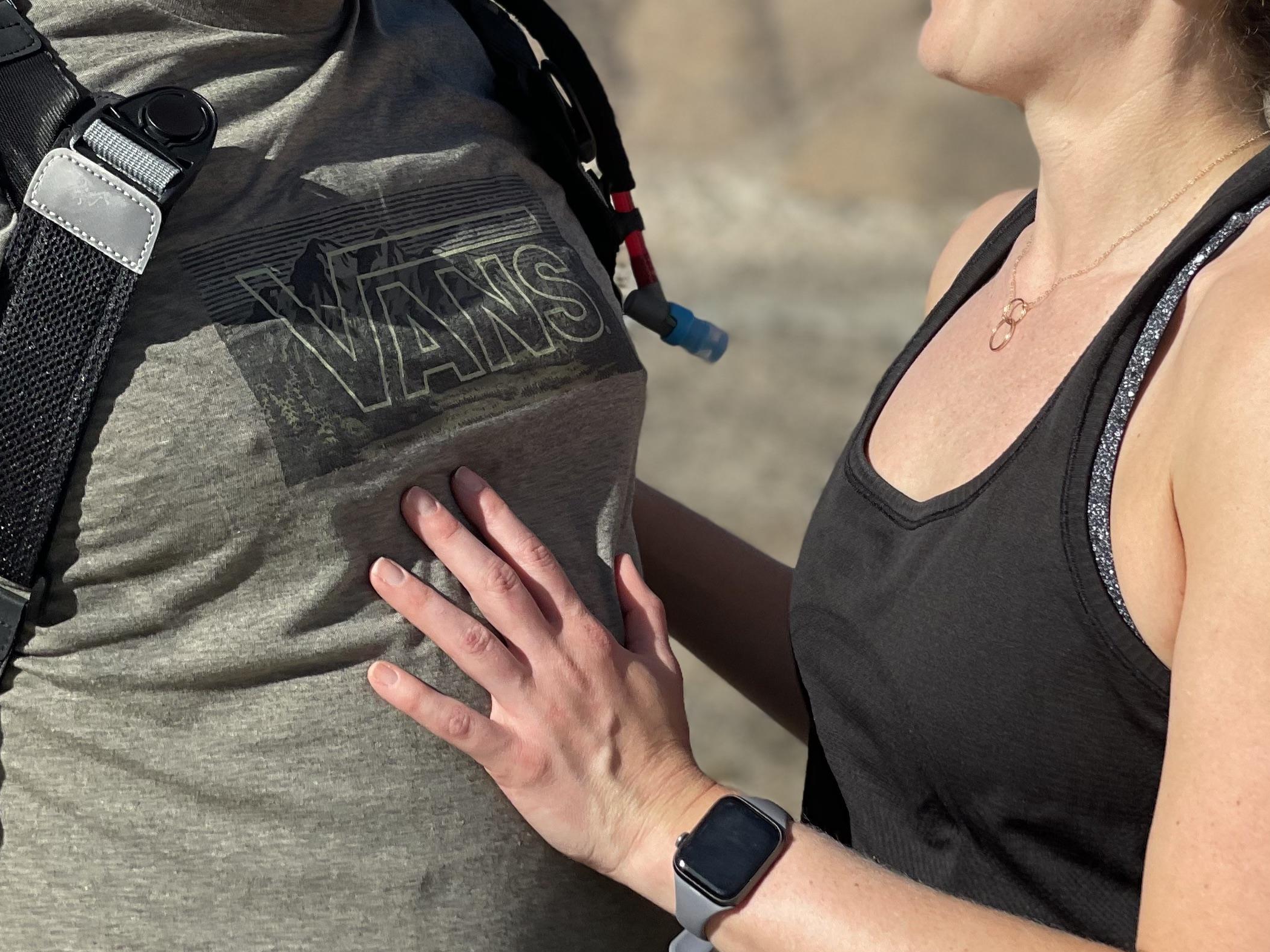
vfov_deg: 14.6
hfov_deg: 19.5
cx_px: 919
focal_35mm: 100
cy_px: 102
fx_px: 3668
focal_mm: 6
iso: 25
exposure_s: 1/1546
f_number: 2
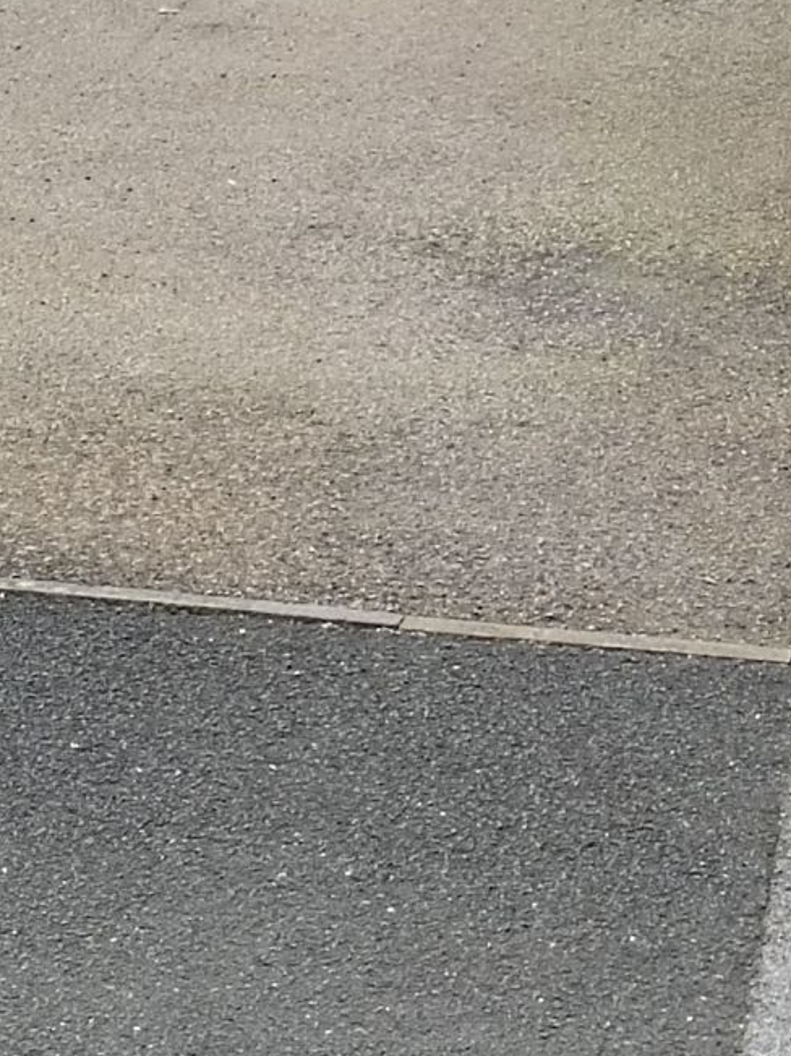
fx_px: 5882
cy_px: -975
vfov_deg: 9.6
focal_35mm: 193
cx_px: 1488
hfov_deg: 7.4
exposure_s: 1/621
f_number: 1.8
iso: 100
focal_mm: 4.75
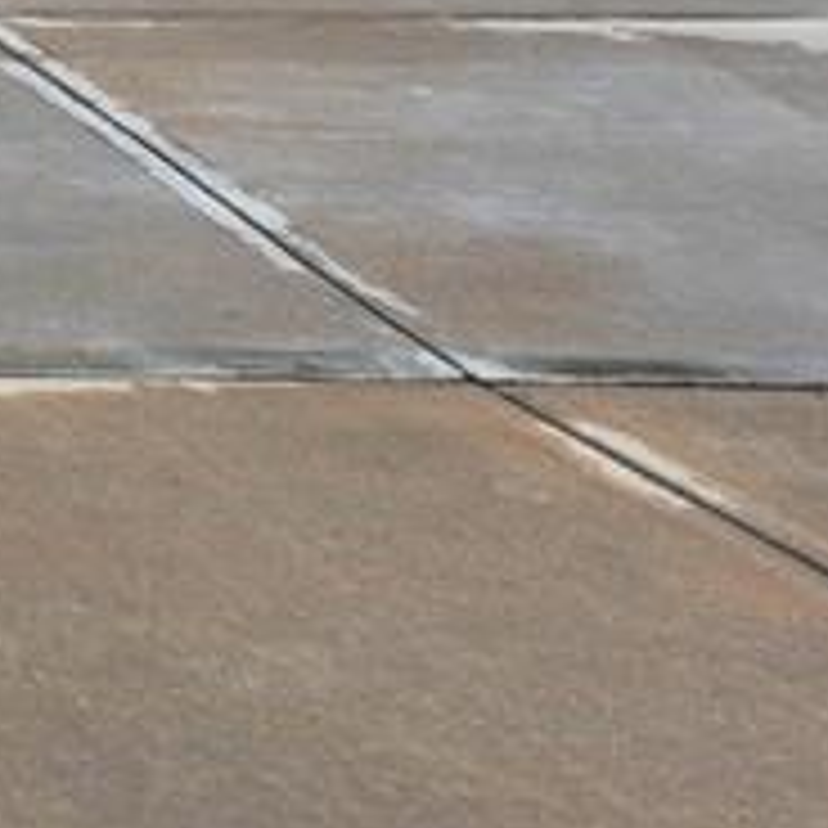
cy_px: -248
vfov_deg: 14.7
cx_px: -900
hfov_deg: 13.1
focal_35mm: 113
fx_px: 3058
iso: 20
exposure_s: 1/203
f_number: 1.8
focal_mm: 5.4
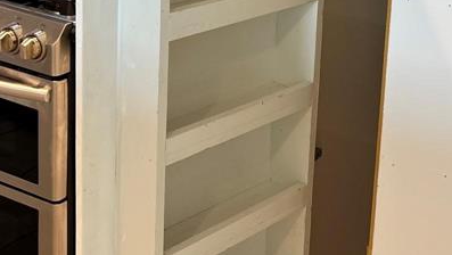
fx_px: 876
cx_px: 383
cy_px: -77
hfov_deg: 28.1
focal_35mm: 73
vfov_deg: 15.7
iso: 80
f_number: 1.5
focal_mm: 5.7
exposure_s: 1/60
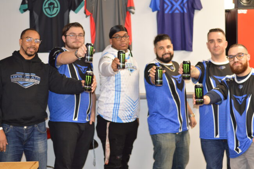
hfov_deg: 27.0
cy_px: 84
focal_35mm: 75
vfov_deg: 18.2
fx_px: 529
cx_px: 127
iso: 400
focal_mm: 50
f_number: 2
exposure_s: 1/60
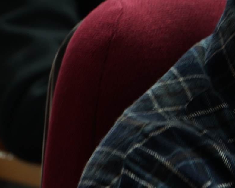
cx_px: 398
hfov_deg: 7.5
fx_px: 1760
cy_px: -36
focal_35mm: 253
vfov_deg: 6.1
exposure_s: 1/13
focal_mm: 70
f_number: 6.3
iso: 400
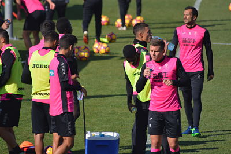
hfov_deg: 4.6
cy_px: 77
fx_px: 2885
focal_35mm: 450
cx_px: 116
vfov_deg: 3.0
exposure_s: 1/2000
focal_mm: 300
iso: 400
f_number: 5.6
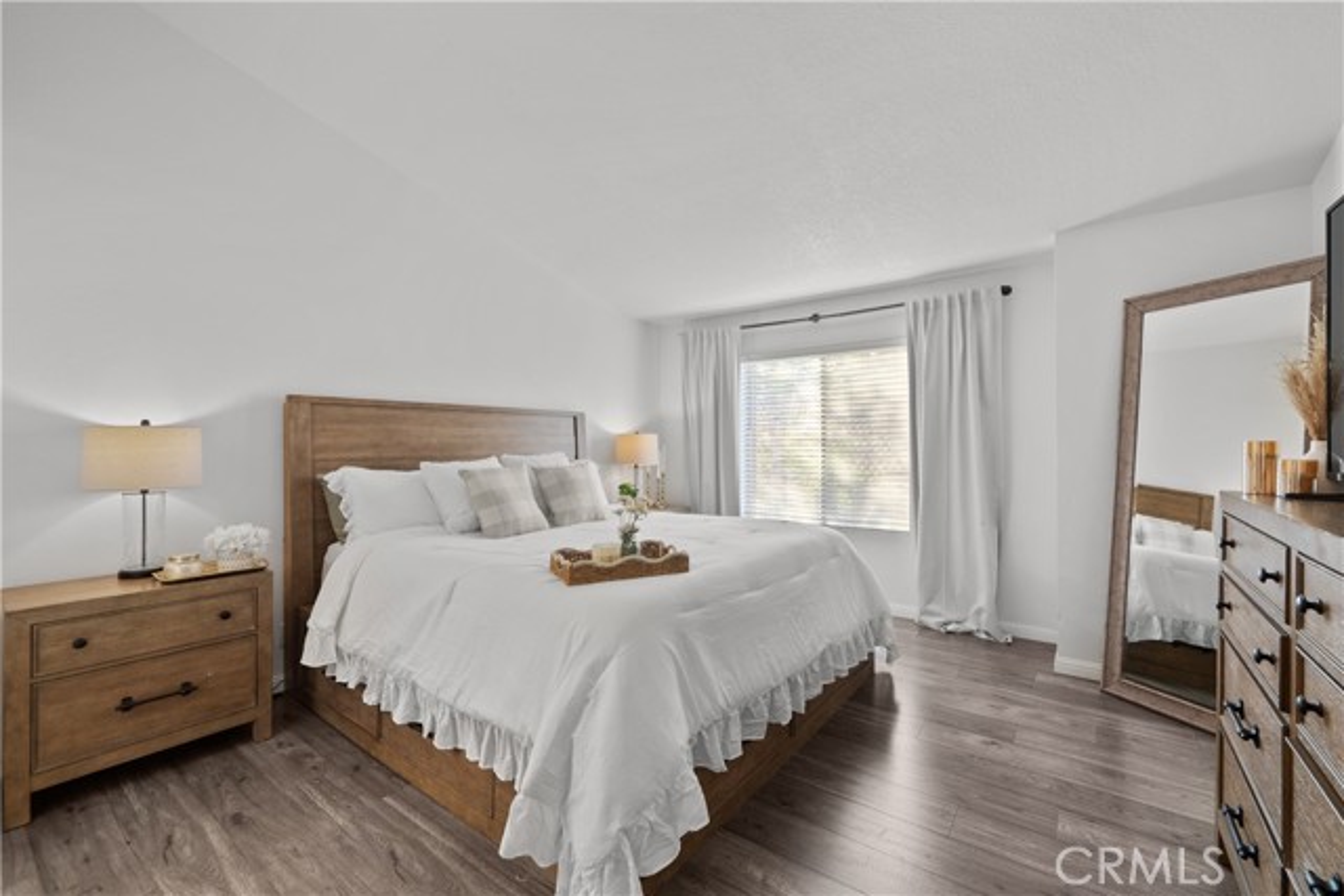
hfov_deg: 104.2
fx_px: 523
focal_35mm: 14
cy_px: 448
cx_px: 672
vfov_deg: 81.2
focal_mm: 14
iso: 100
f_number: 9
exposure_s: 1/1.25
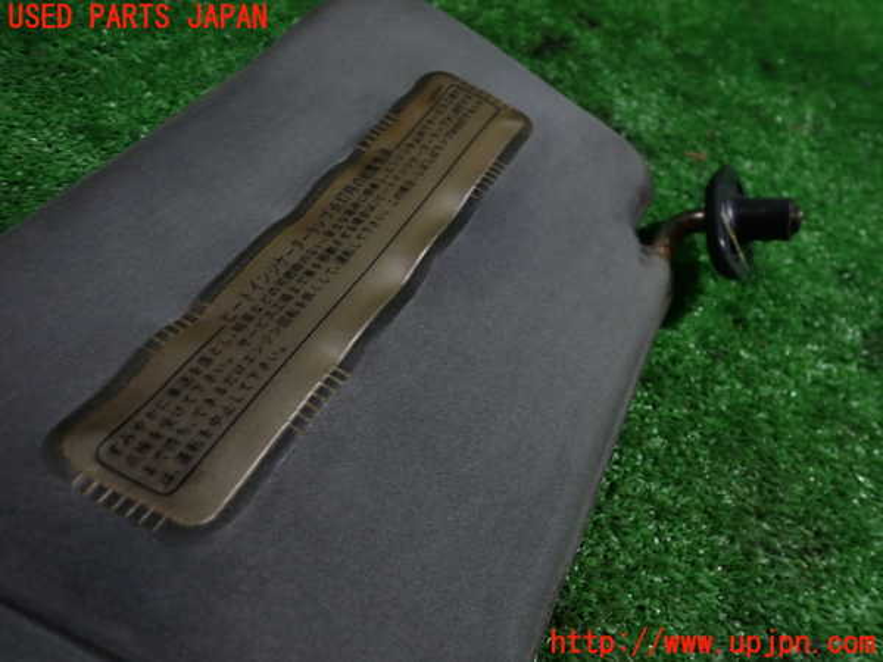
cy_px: 331
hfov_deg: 60.0
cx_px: 442
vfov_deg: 46.8
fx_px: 765
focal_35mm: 30
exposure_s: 1/50
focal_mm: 5.4
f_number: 2.3
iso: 200
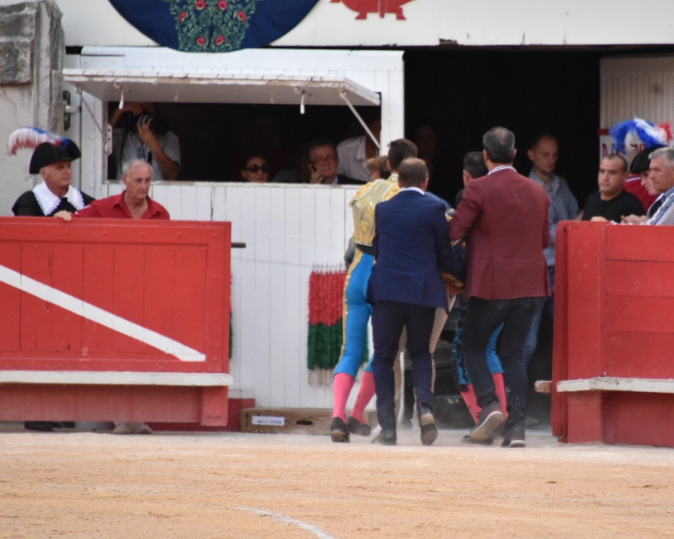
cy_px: 249
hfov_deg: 4.7
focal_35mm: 414
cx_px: 421
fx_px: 8256
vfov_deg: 3.7
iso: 5000
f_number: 5.6
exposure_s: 1/640
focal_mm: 300
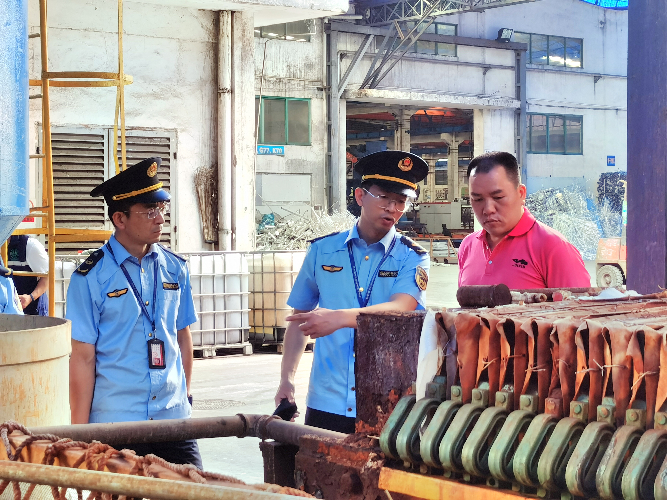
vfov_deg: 19.4
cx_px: 334
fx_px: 1464
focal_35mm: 76
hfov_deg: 25.7
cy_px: 250
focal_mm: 5.58
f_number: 1.8
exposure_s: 1/100
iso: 64
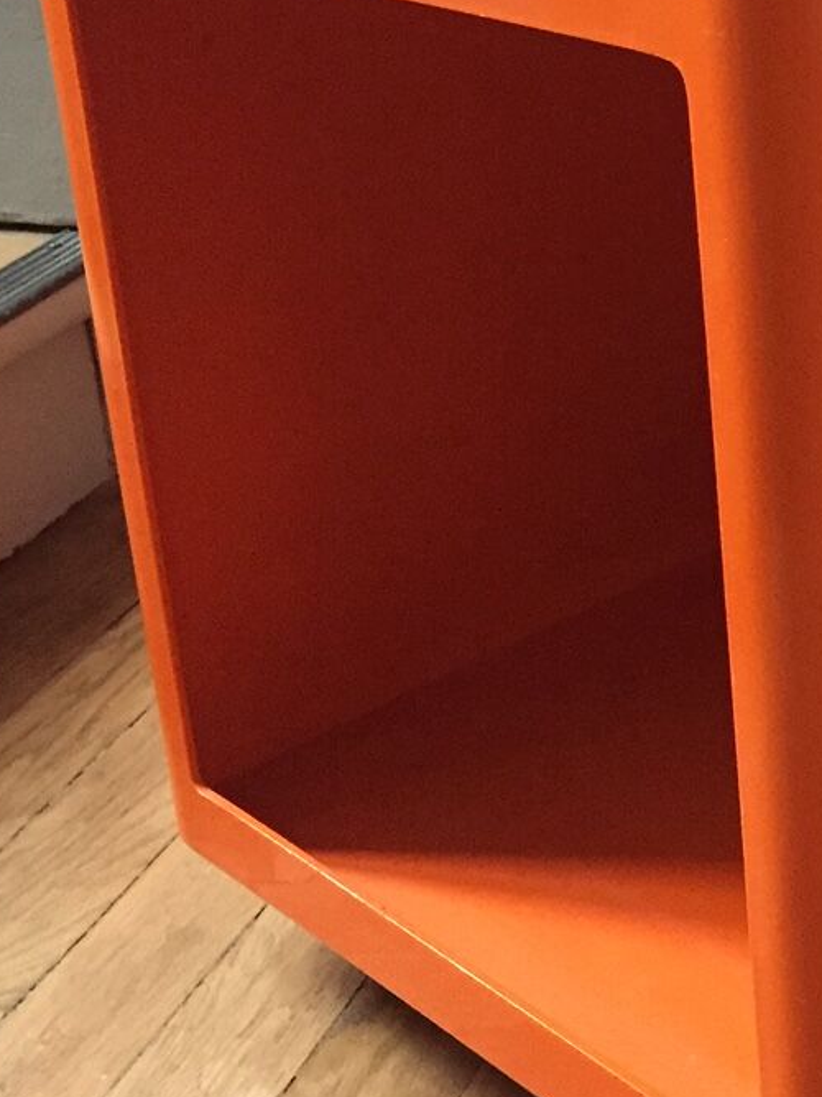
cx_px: 850
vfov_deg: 27.0
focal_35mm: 71
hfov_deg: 20.0
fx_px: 2249
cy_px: 265
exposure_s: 1/17
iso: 400
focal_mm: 4.15
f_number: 2.2
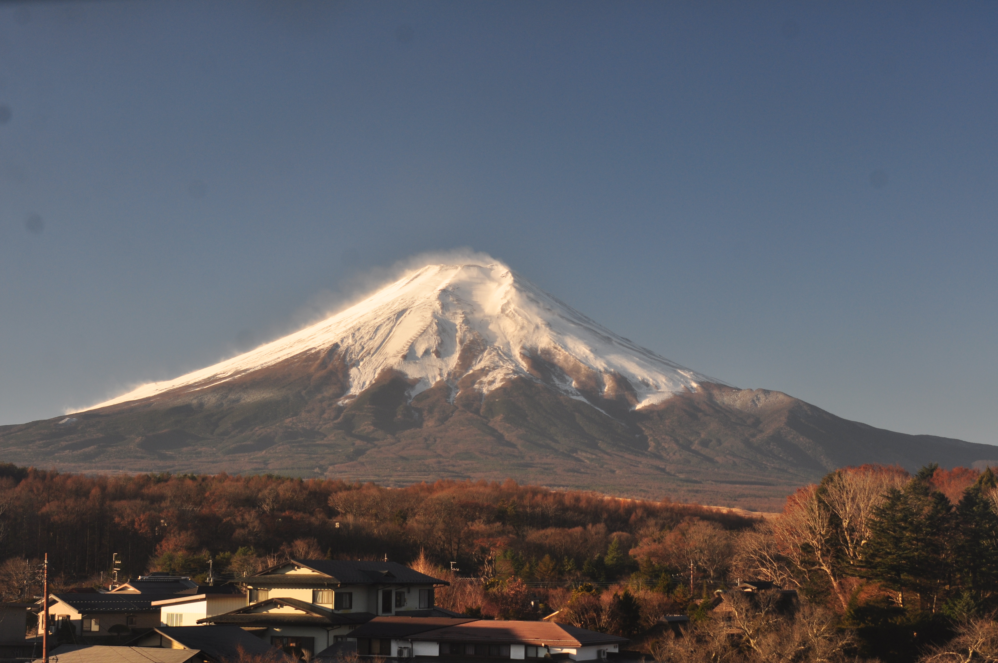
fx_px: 1495
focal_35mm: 54
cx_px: 499
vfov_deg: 25.0
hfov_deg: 36.9
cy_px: 332
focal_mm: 36
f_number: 6.3
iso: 200
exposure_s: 1/160
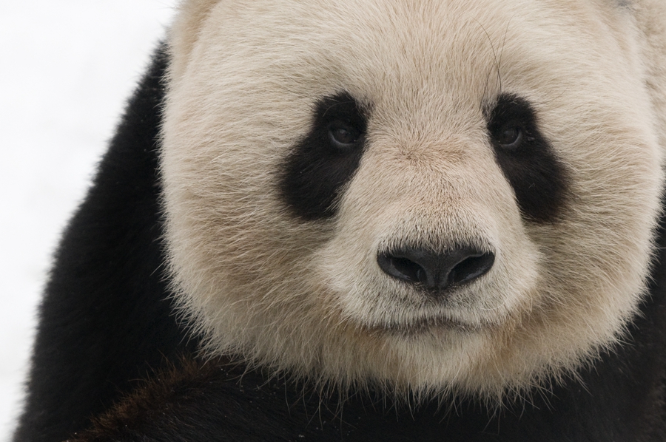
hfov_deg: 7.1
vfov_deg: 4.7
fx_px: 5405
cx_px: 333
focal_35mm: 292
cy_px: 221
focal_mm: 195
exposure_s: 1/125
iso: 800
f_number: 7.1
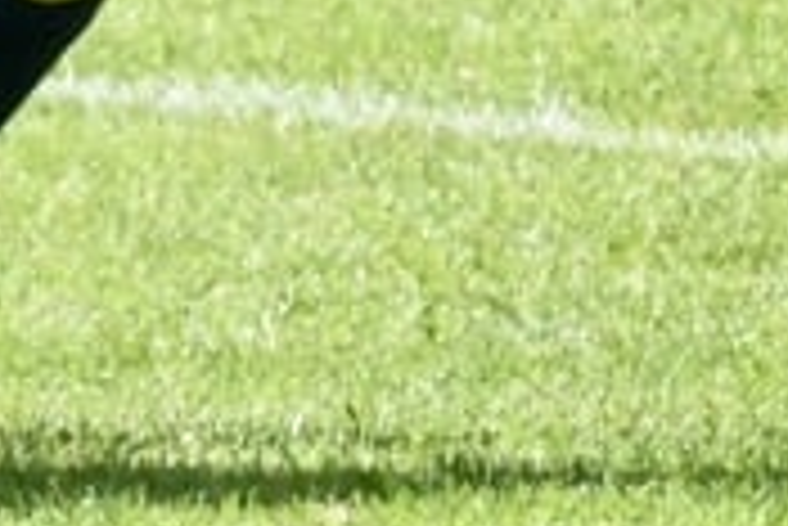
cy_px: -1122
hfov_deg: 1.2
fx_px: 38468
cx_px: -293
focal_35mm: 1756
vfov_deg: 0.8
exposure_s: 1/1600
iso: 5000
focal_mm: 240
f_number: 18
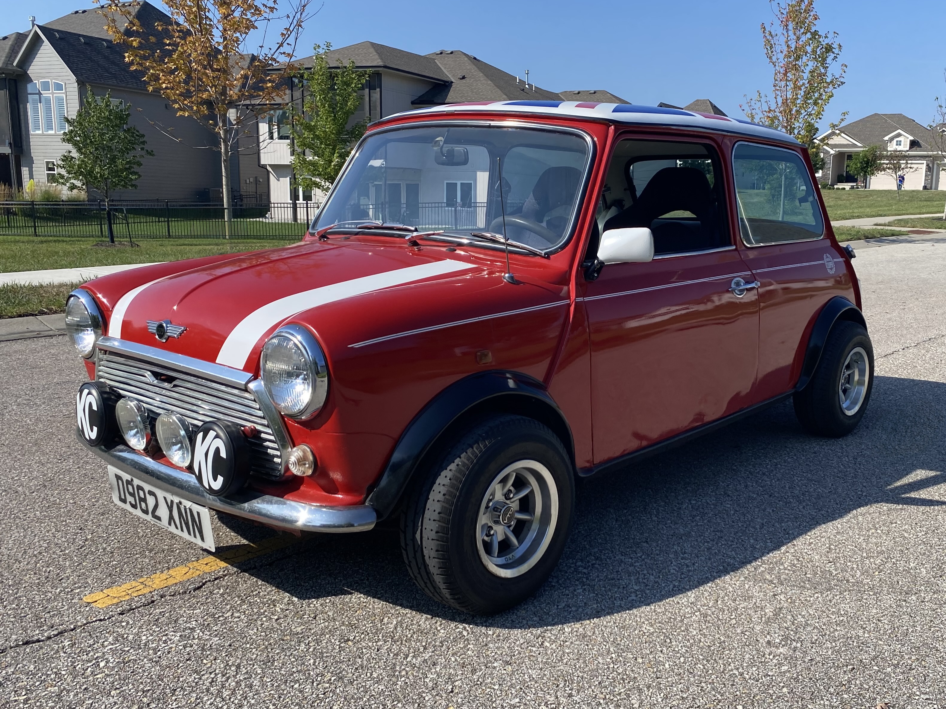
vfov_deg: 53.1
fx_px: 711
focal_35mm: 26
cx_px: 473
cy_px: 354
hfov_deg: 67.3
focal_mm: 4.25
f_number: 1.8
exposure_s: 1/1585
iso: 32
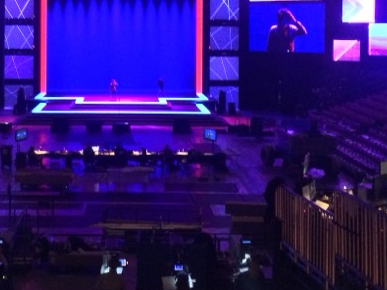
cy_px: 41
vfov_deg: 23.2
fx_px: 693
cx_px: 117
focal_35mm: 62
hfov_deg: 30.9
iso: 500
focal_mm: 4.12
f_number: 2.2
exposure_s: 1/15
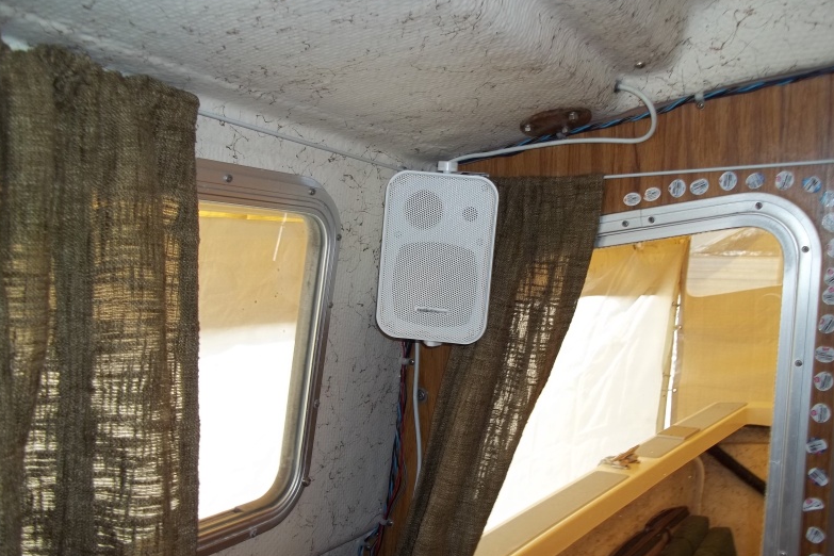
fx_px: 788
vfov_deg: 38.8
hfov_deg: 55.8
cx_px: 414
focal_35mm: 34
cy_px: 308
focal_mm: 5.7
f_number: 2.9
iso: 64
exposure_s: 1/125
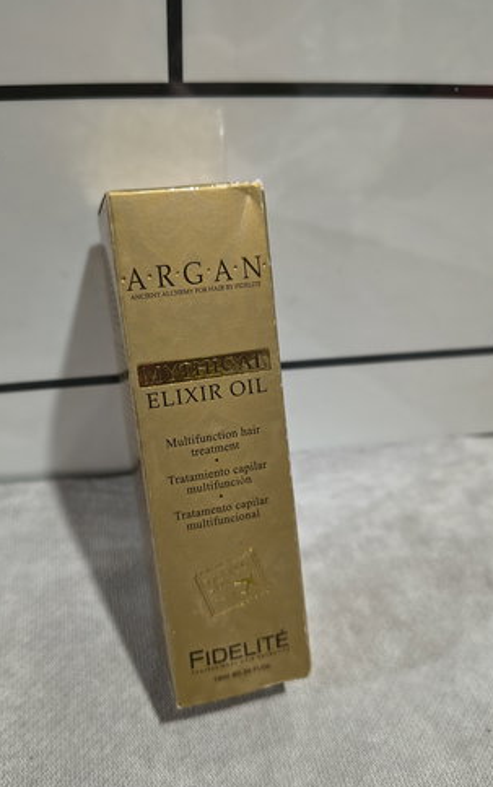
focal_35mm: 28
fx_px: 601
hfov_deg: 44.6
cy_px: 399
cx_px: 241
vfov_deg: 66.4
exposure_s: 1/50
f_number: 1.8
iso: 1347
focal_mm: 5.56
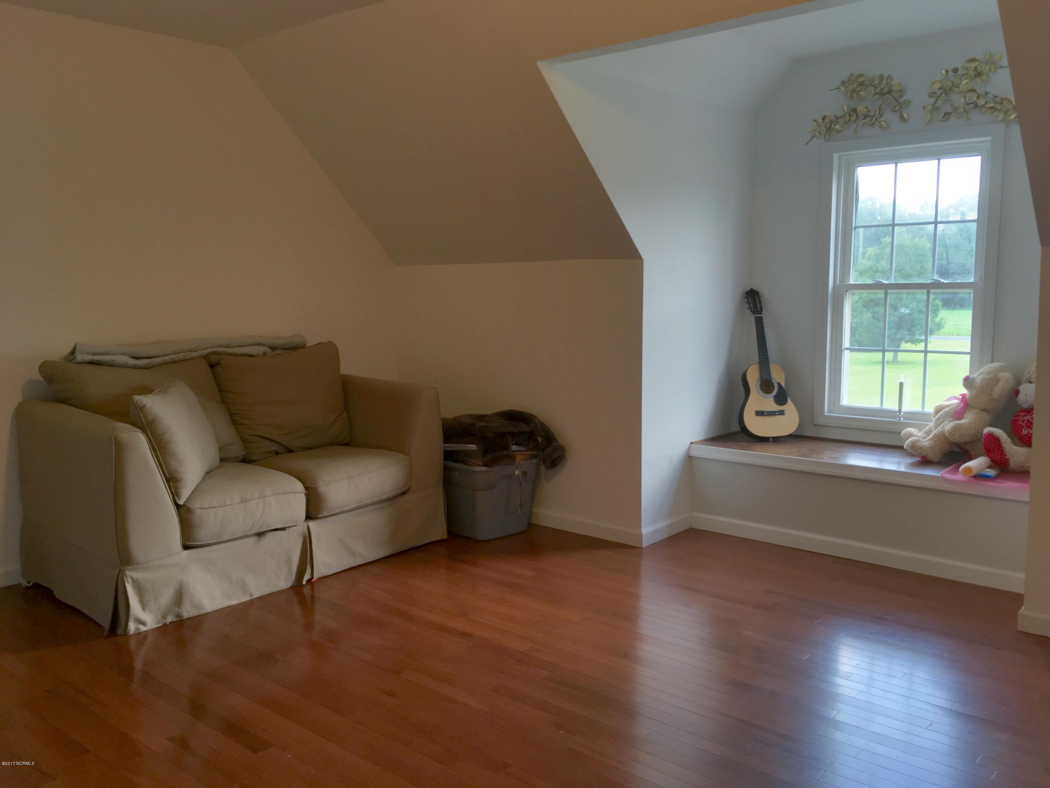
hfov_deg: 61.7
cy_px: 394
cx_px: 525
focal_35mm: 29
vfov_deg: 48.2
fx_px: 880
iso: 32
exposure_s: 1/120
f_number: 2.2
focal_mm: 4.15
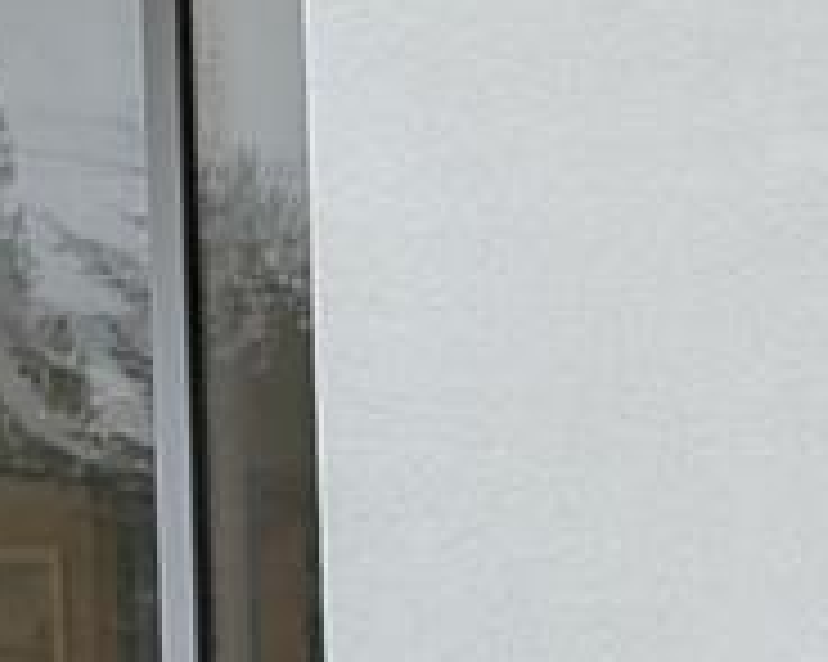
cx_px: 2050
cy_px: 1031
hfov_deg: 5.6
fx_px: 8132
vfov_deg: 4.6
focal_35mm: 332
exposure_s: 1/121
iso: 24
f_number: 1.68
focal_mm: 6.9
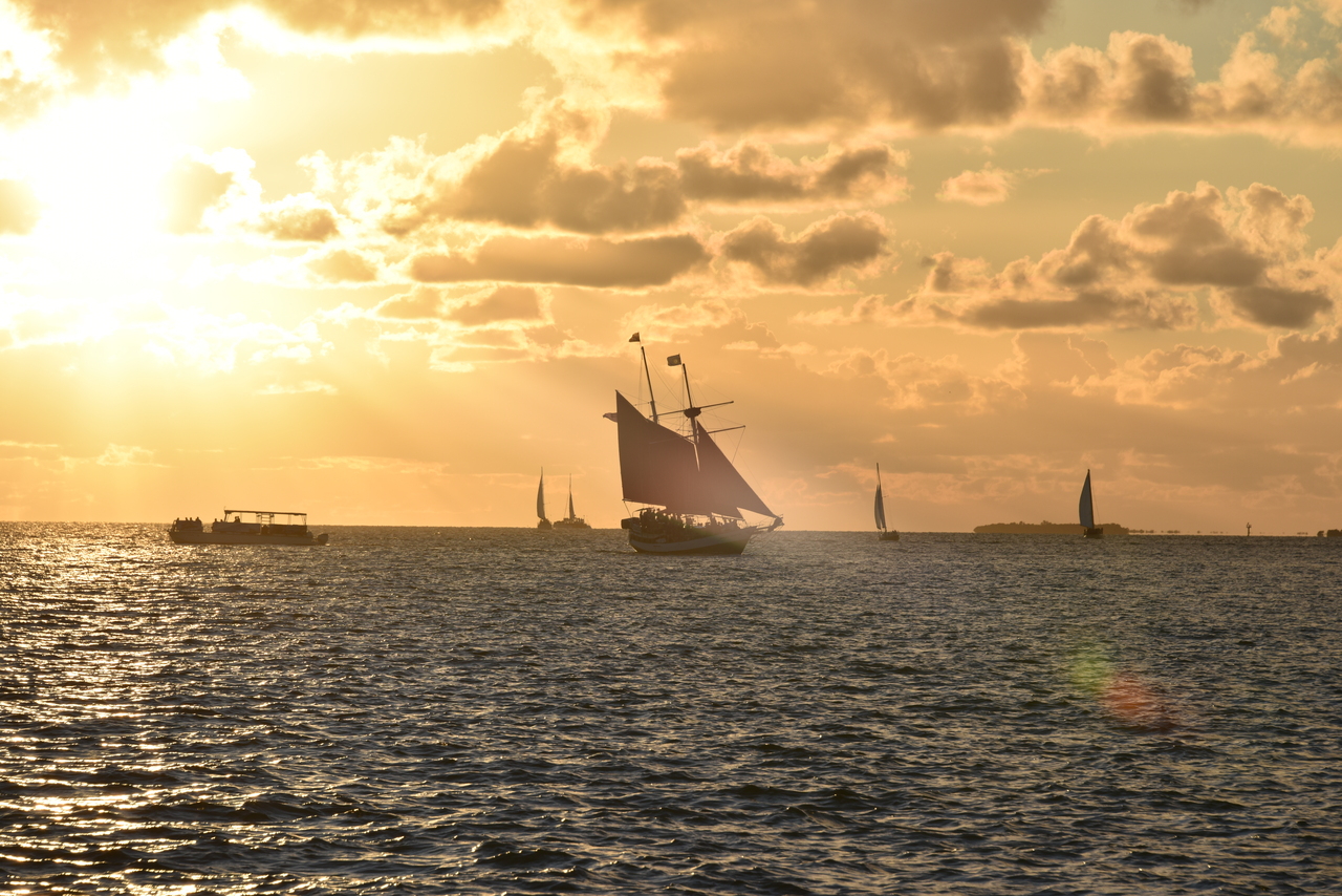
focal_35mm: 170
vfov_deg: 8.1
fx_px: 6338
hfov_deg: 12.1
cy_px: 448
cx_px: 671
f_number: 10
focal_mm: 170
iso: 100
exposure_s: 1/400
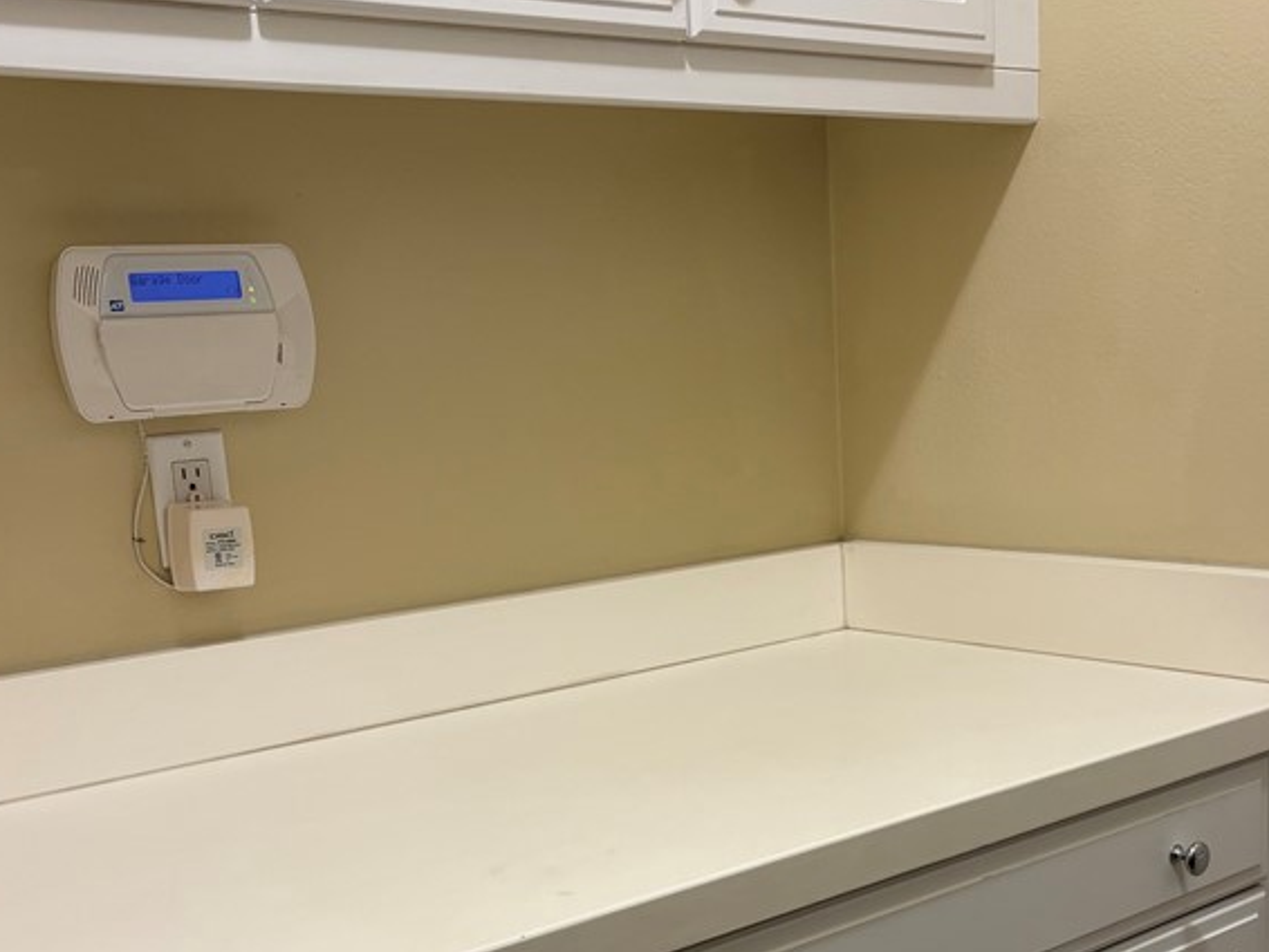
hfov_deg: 40.3
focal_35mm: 47
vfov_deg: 30.4
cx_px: 722
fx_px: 1724
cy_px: 706
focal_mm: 5.96
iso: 80
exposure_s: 1/60
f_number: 1.6
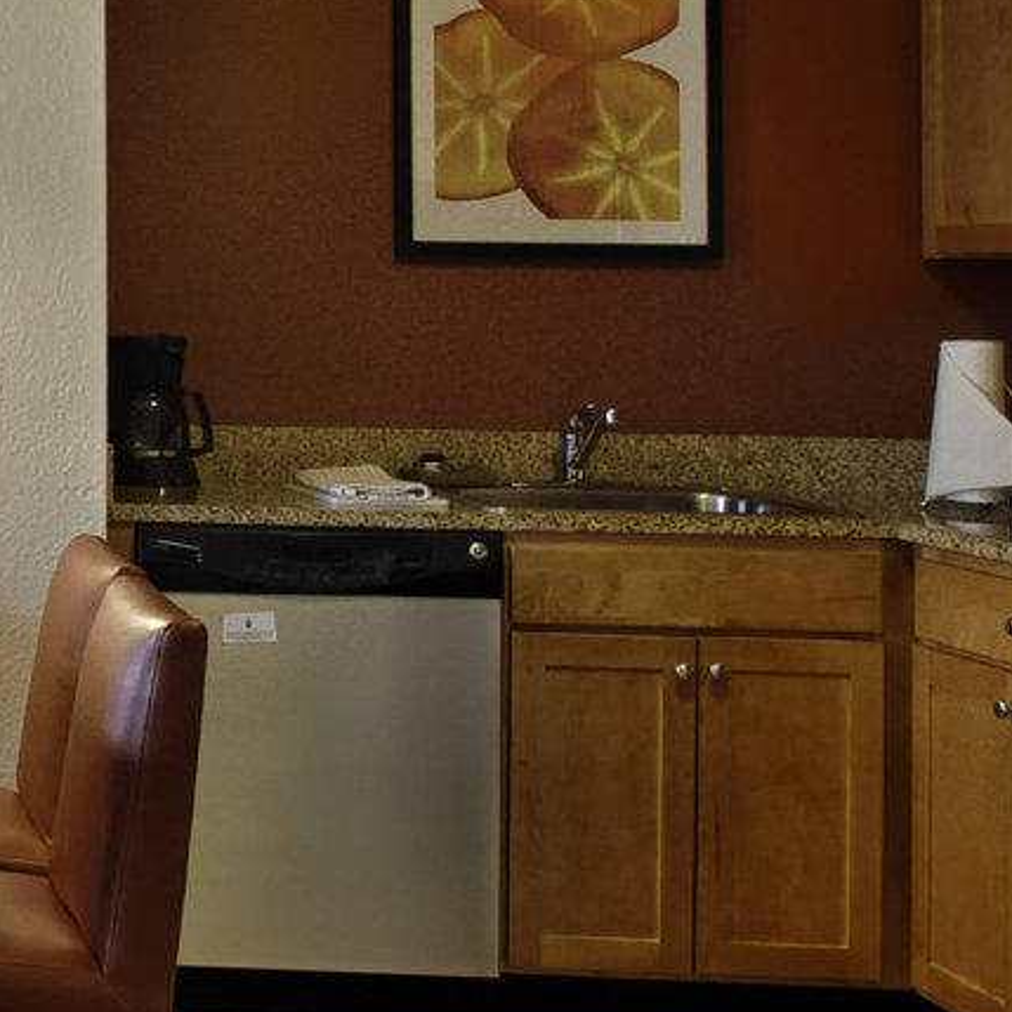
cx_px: -741
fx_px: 2282
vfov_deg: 24.8
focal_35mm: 69
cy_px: 311
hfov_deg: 19.5
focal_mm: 17
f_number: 16
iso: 800
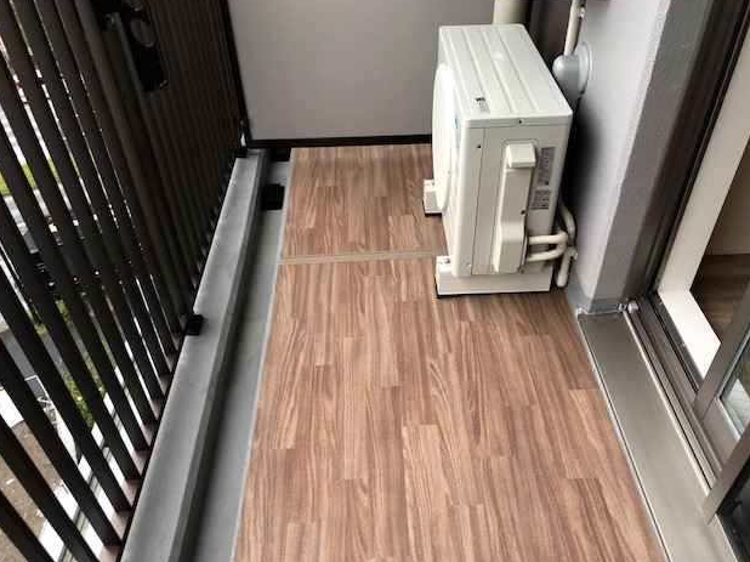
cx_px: 374
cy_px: 284
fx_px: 628
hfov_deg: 61.7
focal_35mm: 29
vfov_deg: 48.2
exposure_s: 1/17
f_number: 1.8
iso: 50
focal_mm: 3.99
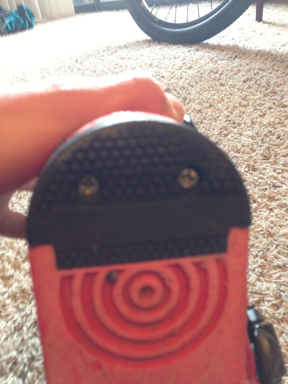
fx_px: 366
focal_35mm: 33
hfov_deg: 42.9
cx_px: 144
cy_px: 192
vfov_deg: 55.4
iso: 200
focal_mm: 4.13
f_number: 2.4
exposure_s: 1/20
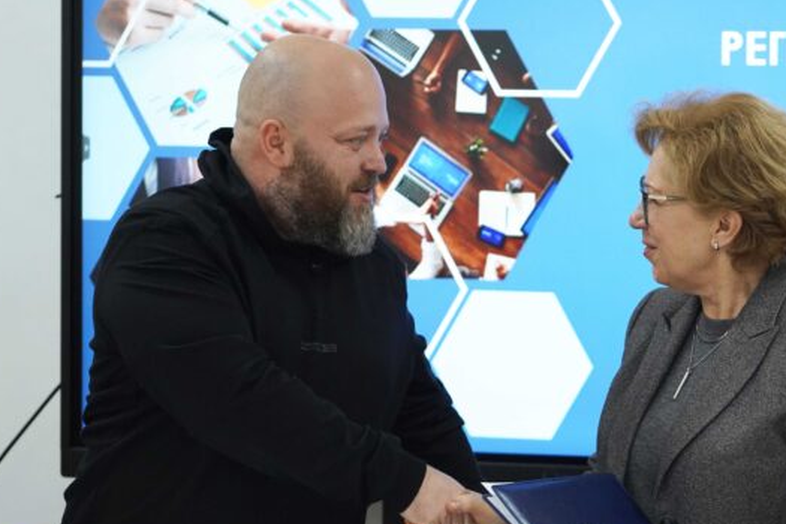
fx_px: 3995
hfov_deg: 11.2
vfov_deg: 7.5
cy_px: 307
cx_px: 528
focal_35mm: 183
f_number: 4
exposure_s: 1/320
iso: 4000
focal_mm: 125
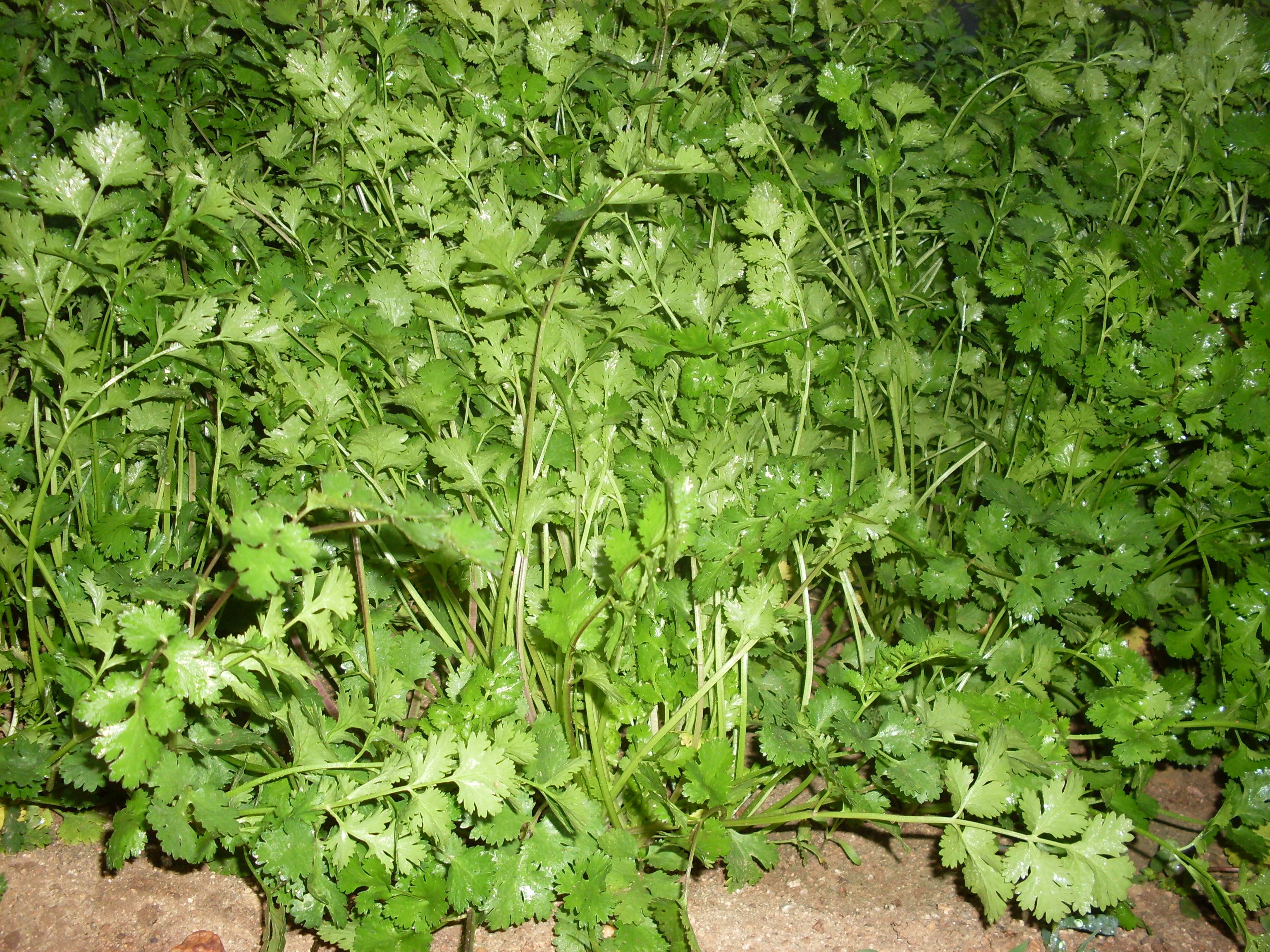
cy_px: 476
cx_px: 635
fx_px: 1394
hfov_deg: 49.0
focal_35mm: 38
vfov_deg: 37.7
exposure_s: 1/45
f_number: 2.8
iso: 100
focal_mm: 6.3
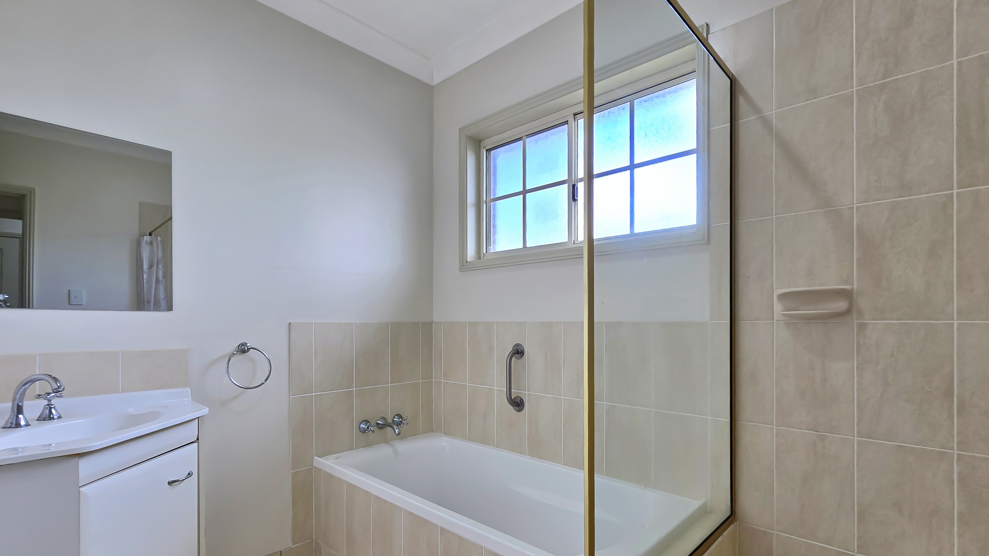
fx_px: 393
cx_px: 502
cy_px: 369
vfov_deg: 68.6
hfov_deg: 103.0
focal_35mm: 15
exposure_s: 1/134
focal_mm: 2.2
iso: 50
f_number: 2.2
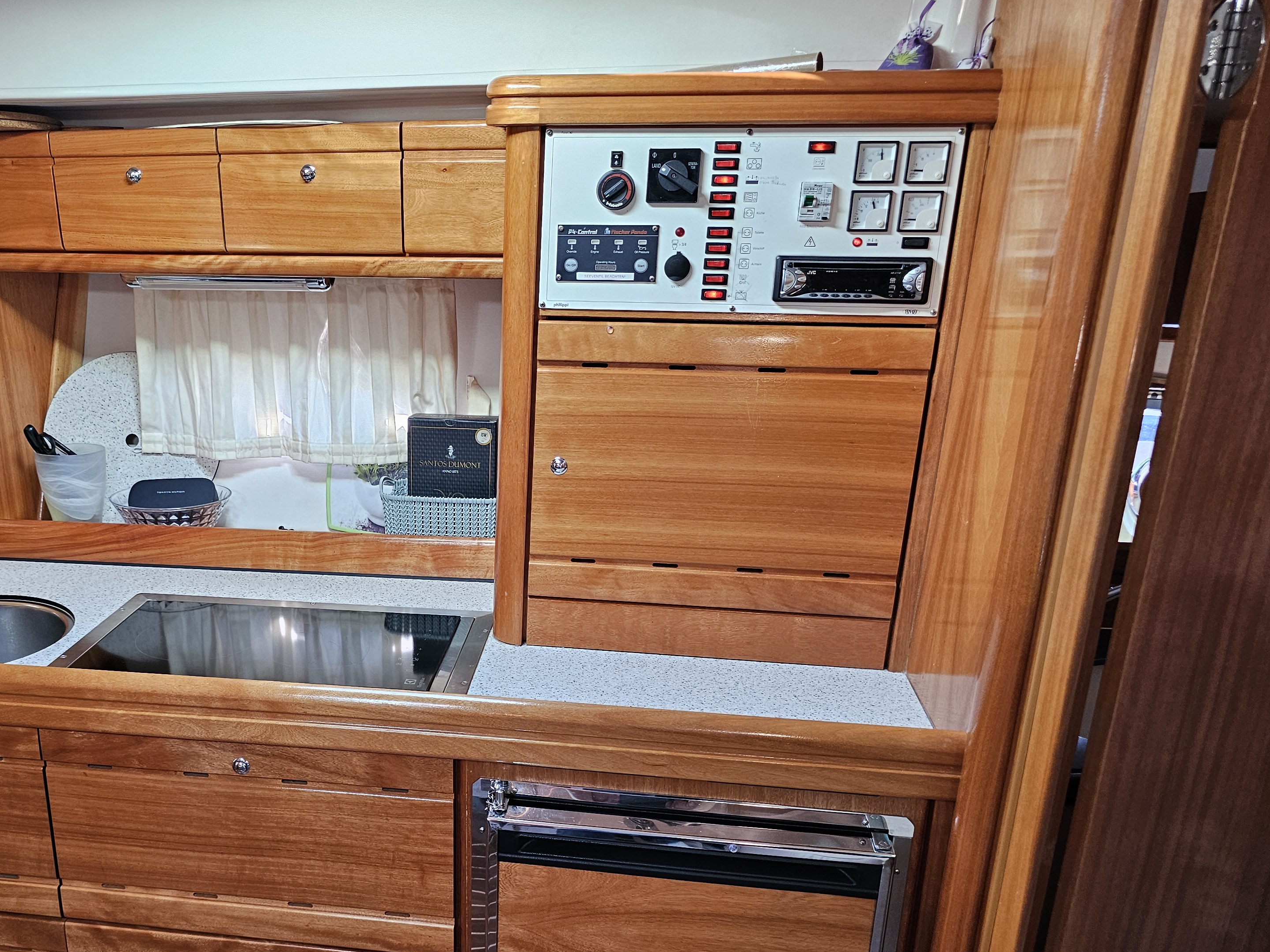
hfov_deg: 55.9
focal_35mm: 32
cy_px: 610
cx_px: 445
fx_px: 1174
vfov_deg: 43.7
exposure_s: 1/100
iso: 200
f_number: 1.7
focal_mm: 6.3
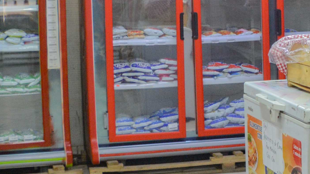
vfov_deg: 7.8
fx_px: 1268
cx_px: 369
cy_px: 7
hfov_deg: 13.6
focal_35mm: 154
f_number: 3.8
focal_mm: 23
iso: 800
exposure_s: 1/30
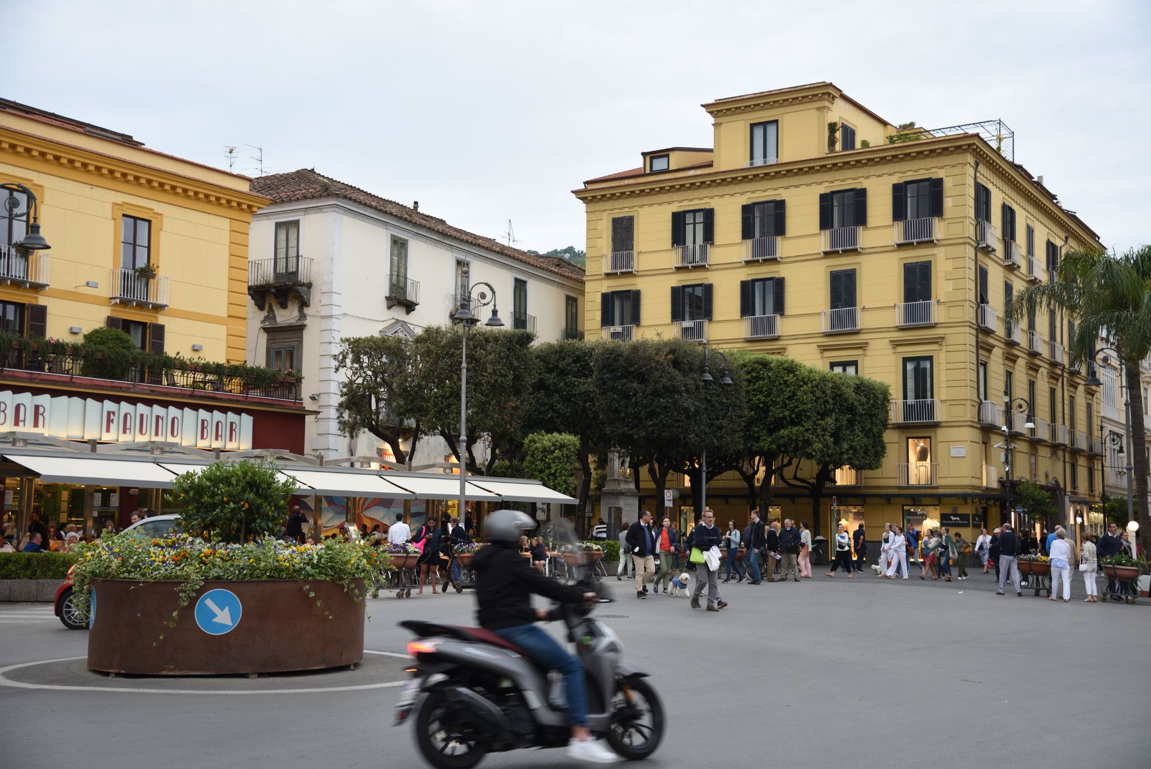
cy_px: 384
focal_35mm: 48
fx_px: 1535
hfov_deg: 41.1
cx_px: 576
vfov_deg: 28.1
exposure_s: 1/100
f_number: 4.5
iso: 500
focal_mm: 48
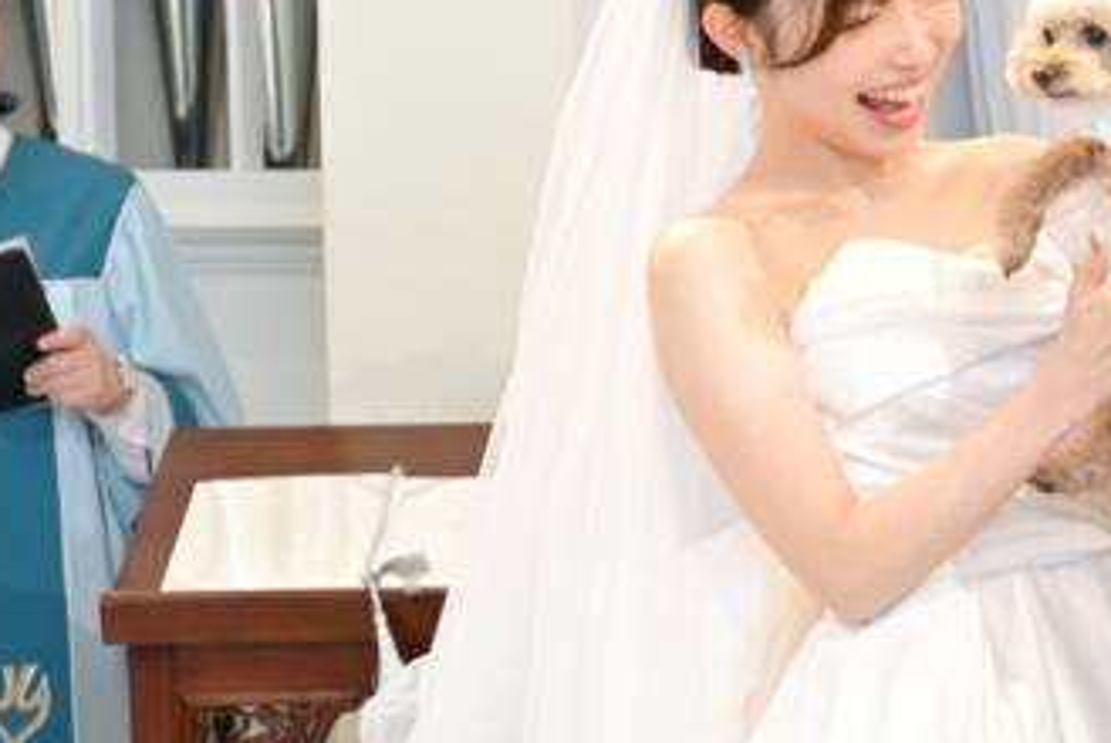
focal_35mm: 230
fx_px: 7104
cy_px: 243
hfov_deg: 8.9
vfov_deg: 6.0
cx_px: 1168
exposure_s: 1/125
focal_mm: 101
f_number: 5.6
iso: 2500
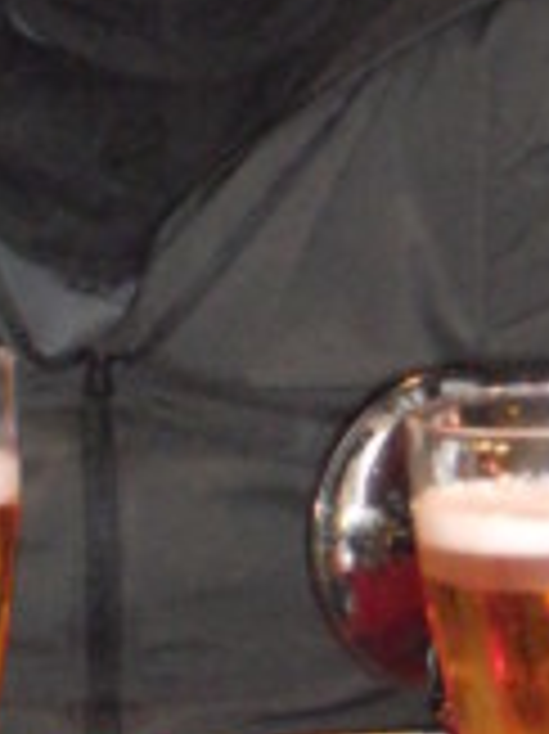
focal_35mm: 236
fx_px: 4997
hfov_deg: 6.3
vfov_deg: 8.4
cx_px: 79
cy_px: 45
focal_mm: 13.9
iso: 1600
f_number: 5.9
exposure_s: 1/60
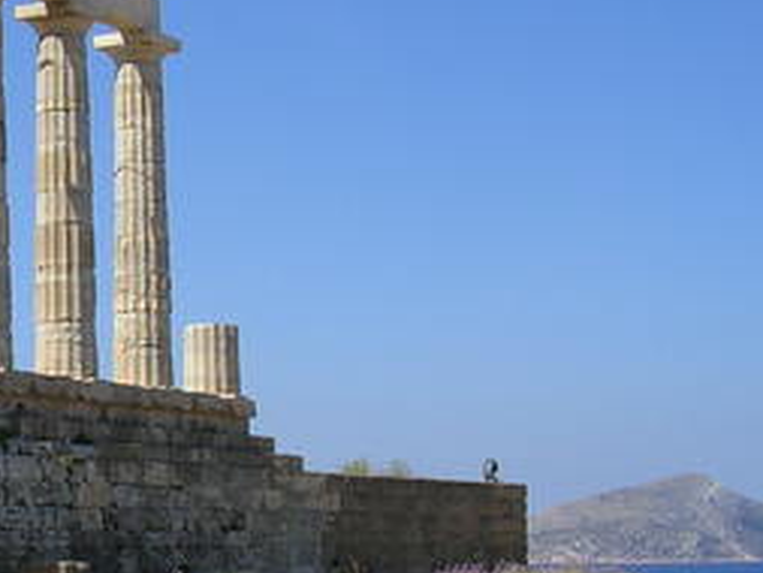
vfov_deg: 15.4
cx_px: -100
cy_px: 338
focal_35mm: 96
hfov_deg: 19.5
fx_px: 2117
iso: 50
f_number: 5.6
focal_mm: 5.8
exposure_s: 1/388
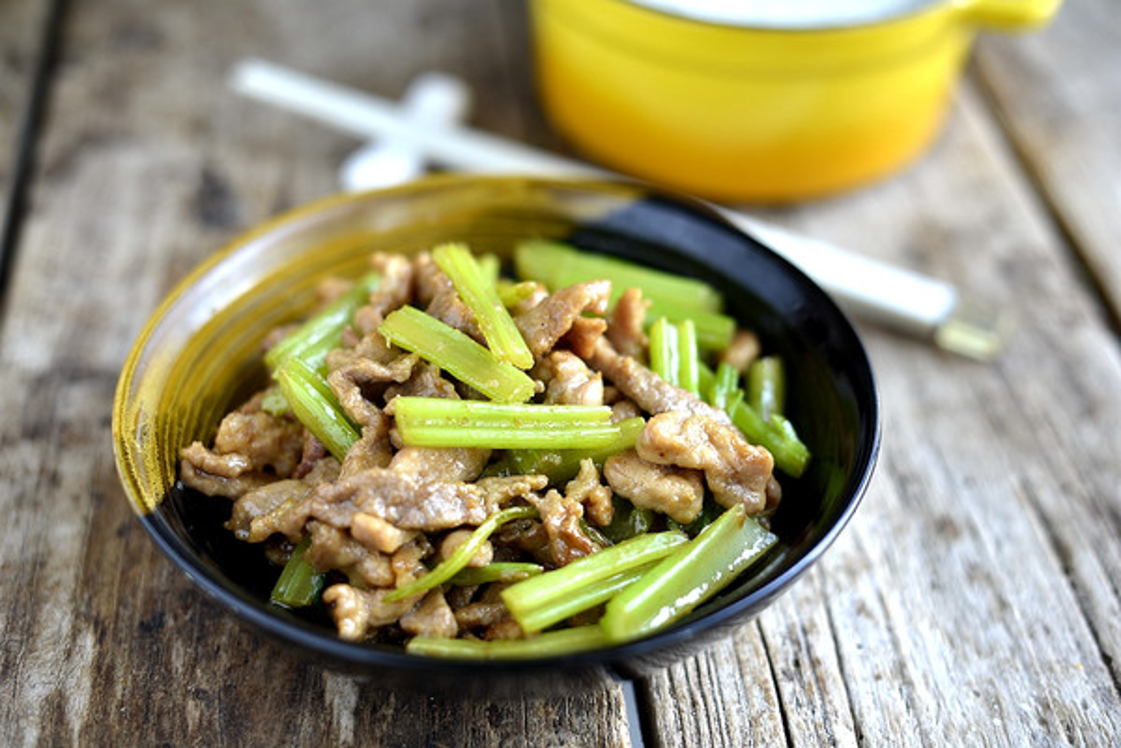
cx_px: 560
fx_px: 1557
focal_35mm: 50
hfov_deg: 39.6
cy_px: 374
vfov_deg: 27.0
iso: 100
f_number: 2.5
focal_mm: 50
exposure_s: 1/100
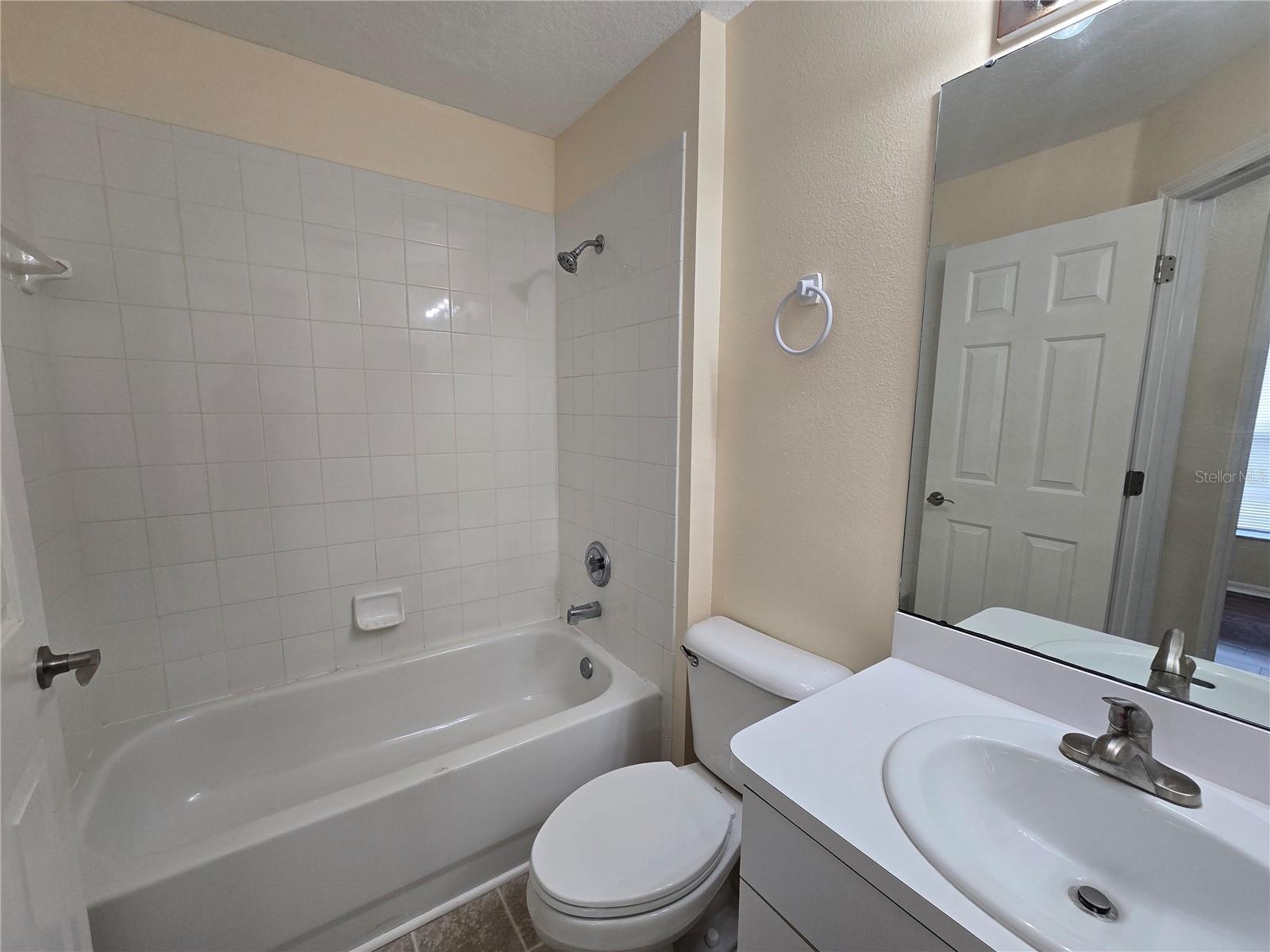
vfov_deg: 89.9
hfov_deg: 106.2
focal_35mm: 13
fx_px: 477
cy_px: 476
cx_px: 635
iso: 80
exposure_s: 1/60
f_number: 2.2
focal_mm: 2.2
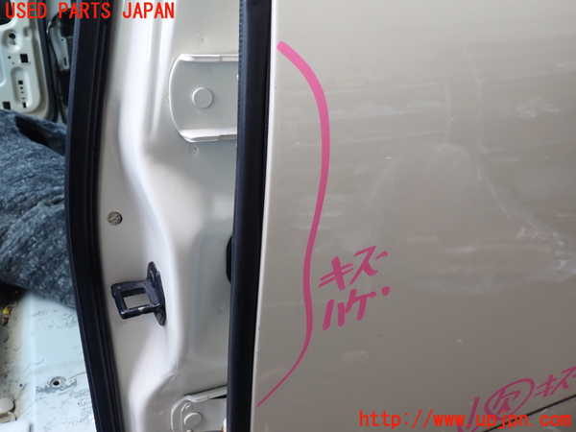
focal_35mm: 30
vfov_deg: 46.8
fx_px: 499
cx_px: 288
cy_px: 216
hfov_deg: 60.0
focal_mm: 5.4
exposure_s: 1/80
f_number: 2.3
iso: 100
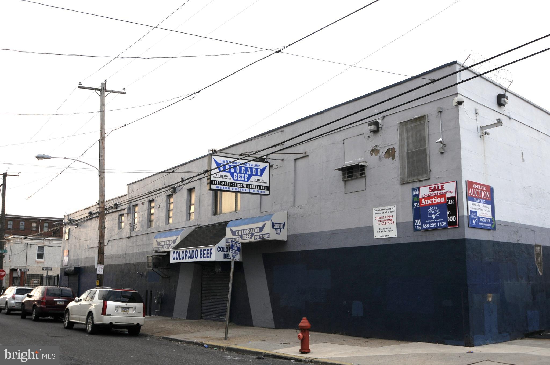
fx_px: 549
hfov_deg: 53.2
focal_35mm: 36
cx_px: 275
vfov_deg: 36.8
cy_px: 182
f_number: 6.3
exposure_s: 1/160
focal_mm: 24
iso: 200
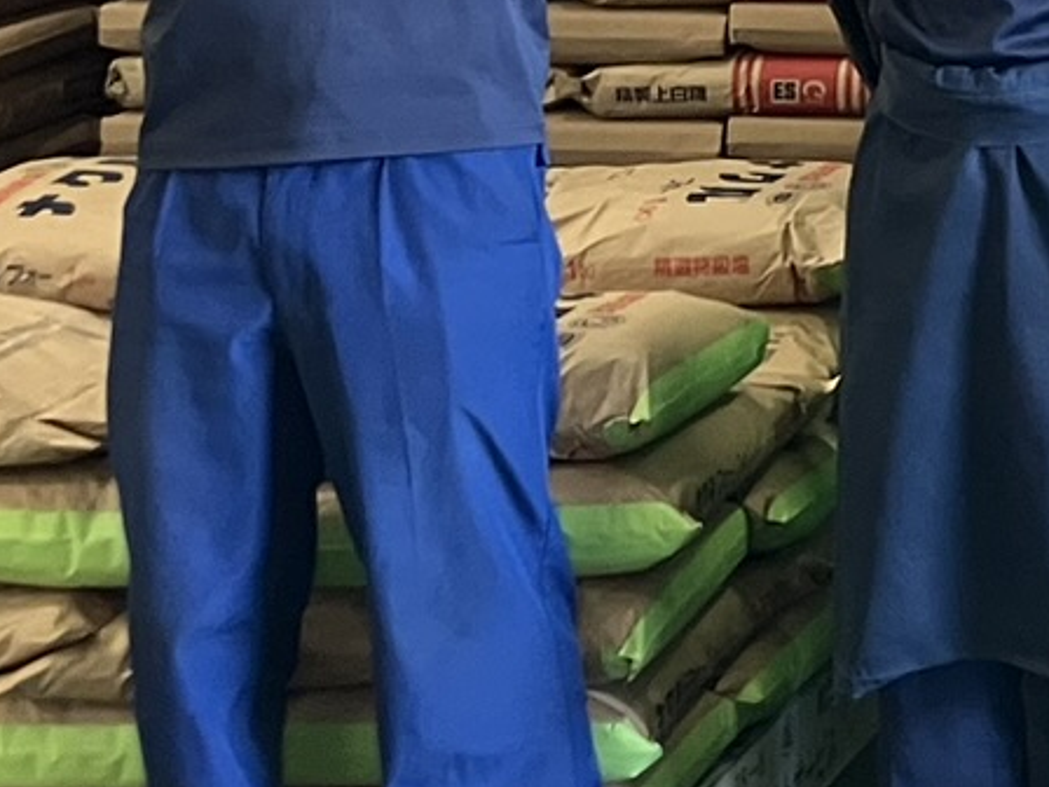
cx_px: 1862
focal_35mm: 128
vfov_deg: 11.1
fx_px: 3879
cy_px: -464
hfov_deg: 13.8
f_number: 1.8
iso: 160
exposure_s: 1/60
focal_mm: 3.99
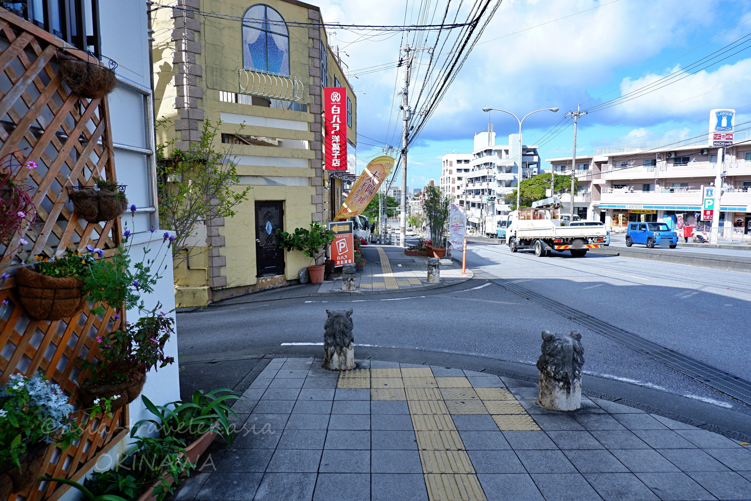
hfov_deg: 76.1
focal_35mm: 23
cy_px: 250
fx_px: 480
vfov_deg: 55.1
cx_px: 376
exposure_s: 1/280
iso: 200
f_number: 8
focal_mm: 15
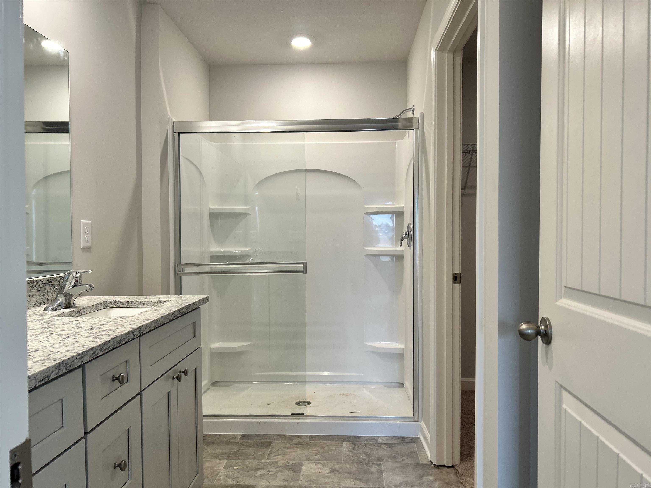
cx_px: 326
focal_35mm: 26
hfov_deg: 67.3
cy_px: 244
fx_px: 489
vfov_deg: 53.1
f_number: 1.5
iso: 80
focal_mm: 5.7
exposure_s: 1/120
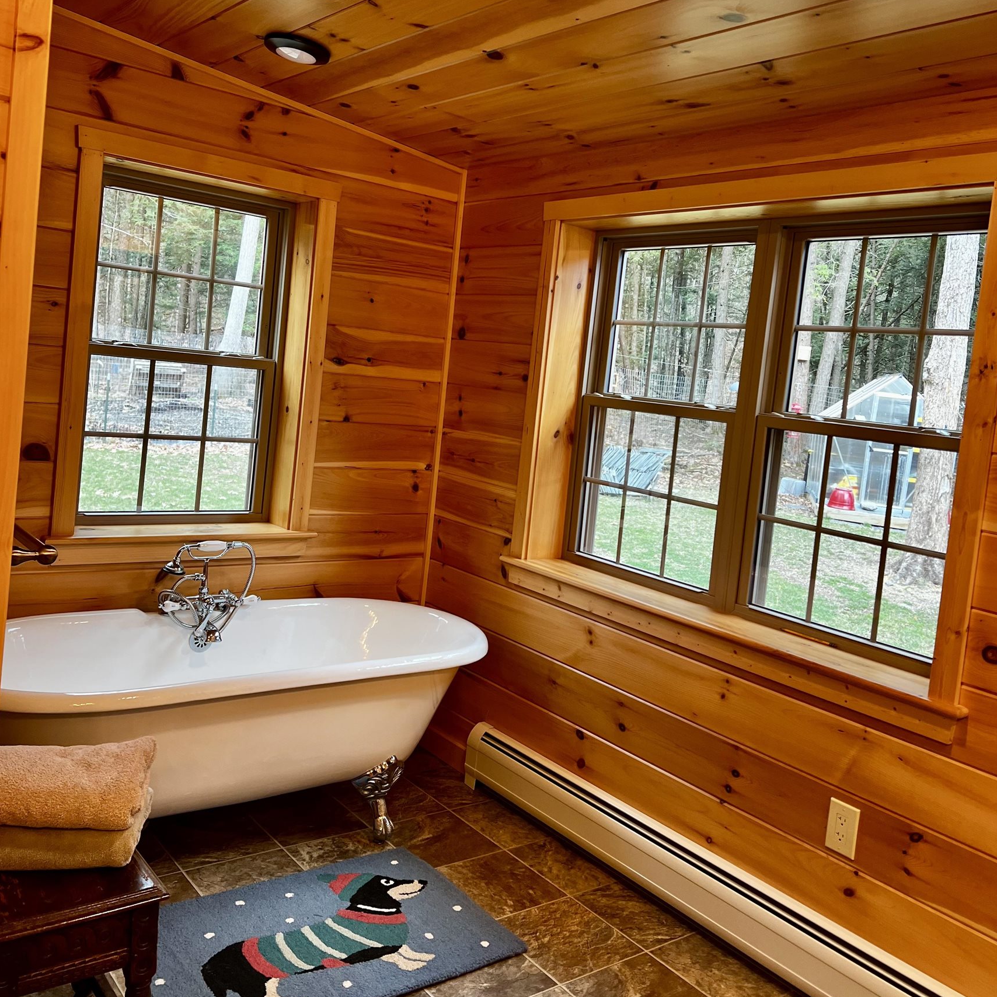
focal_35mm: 31
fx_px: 1010
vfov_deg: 52.3
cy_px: 424
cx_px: 494
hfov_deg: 52.5
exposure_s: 1/60
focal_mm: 5.7
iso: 80
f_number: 1.5
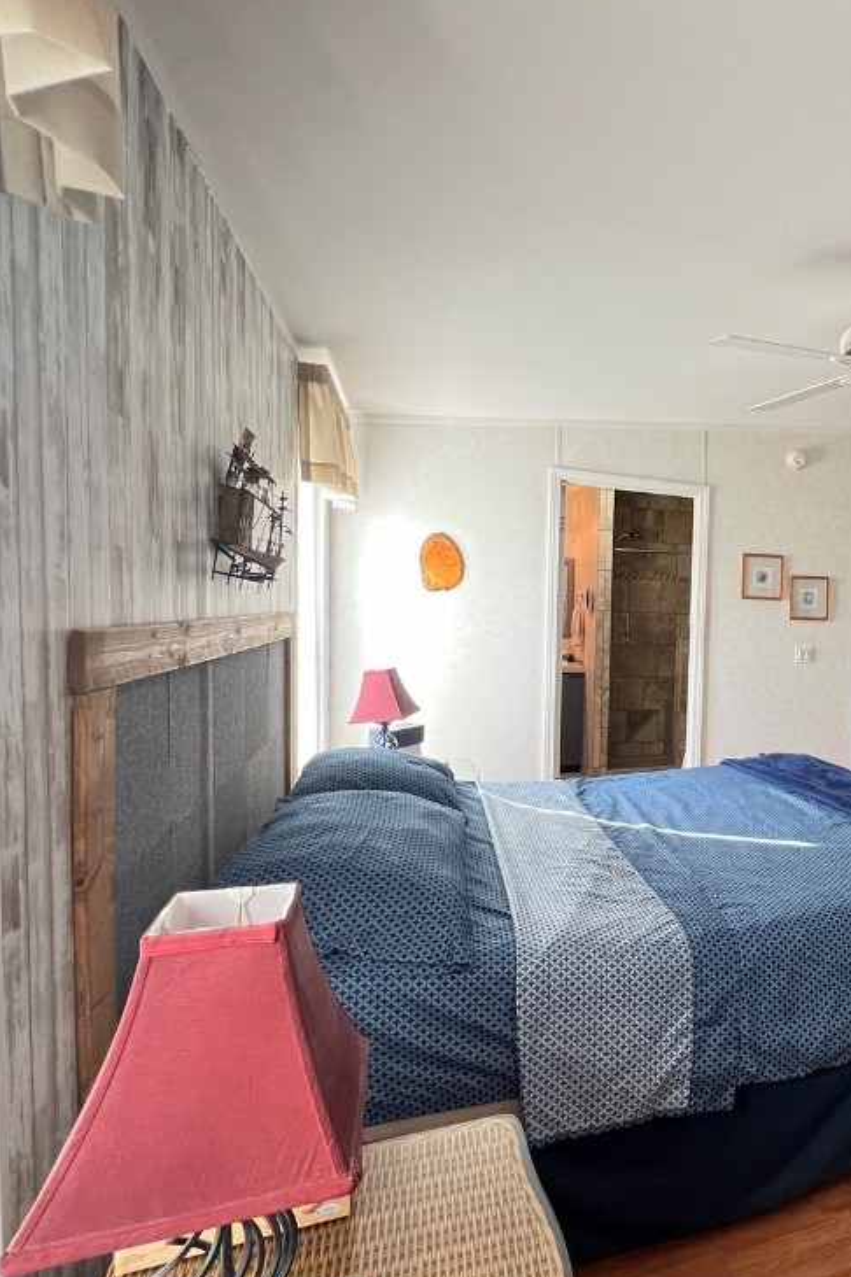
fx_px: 674
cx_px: 723
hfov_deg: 57.8
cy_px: 655
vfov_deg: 86.9
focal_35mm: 19
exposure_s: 1/60
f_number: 1.8
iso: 160
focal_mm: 1.57
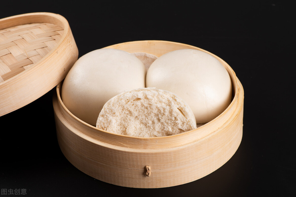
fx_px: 864
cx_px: 148
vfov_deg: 13.1
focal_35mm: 105
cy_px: 98
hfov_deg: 19.4
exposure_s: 1/125
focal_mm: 105
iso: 100
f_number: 16
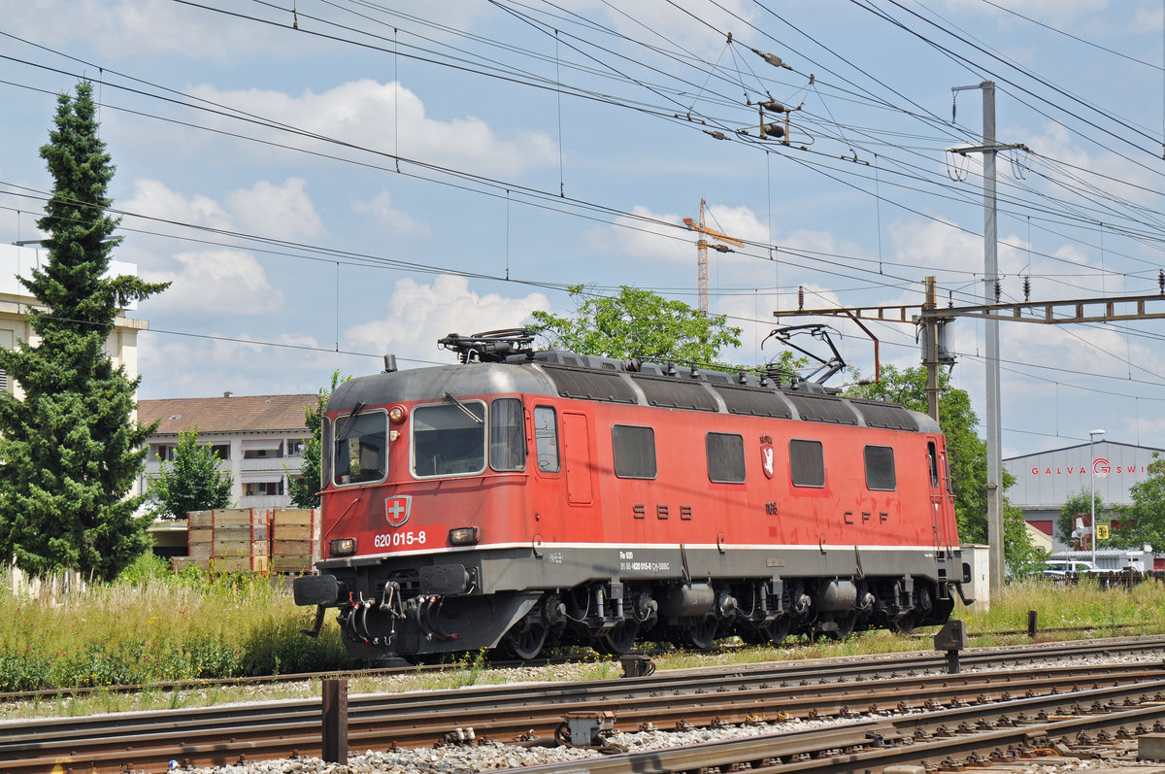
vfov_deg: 13.0
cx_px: 582
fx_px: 3394
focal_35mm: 105
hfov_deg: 19.5
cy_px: 387
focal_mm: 70
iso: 250
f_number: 6.3
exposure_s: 1/1000
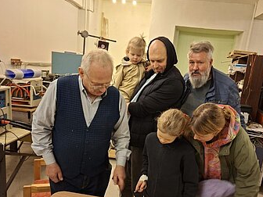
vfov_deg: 51.1
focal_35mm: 27
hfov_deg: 65.1
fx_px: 205
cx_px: 148
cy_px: 114
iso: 320
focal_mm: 5.54
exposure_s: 1/33
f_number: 1.8
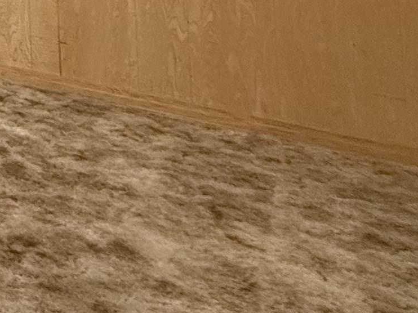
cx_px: -390
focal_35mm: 58
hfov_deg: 20.0
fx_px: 700
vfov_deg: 20.7
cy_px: -182
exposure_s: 1/60
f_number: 2.2
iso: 640
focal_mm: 2.22
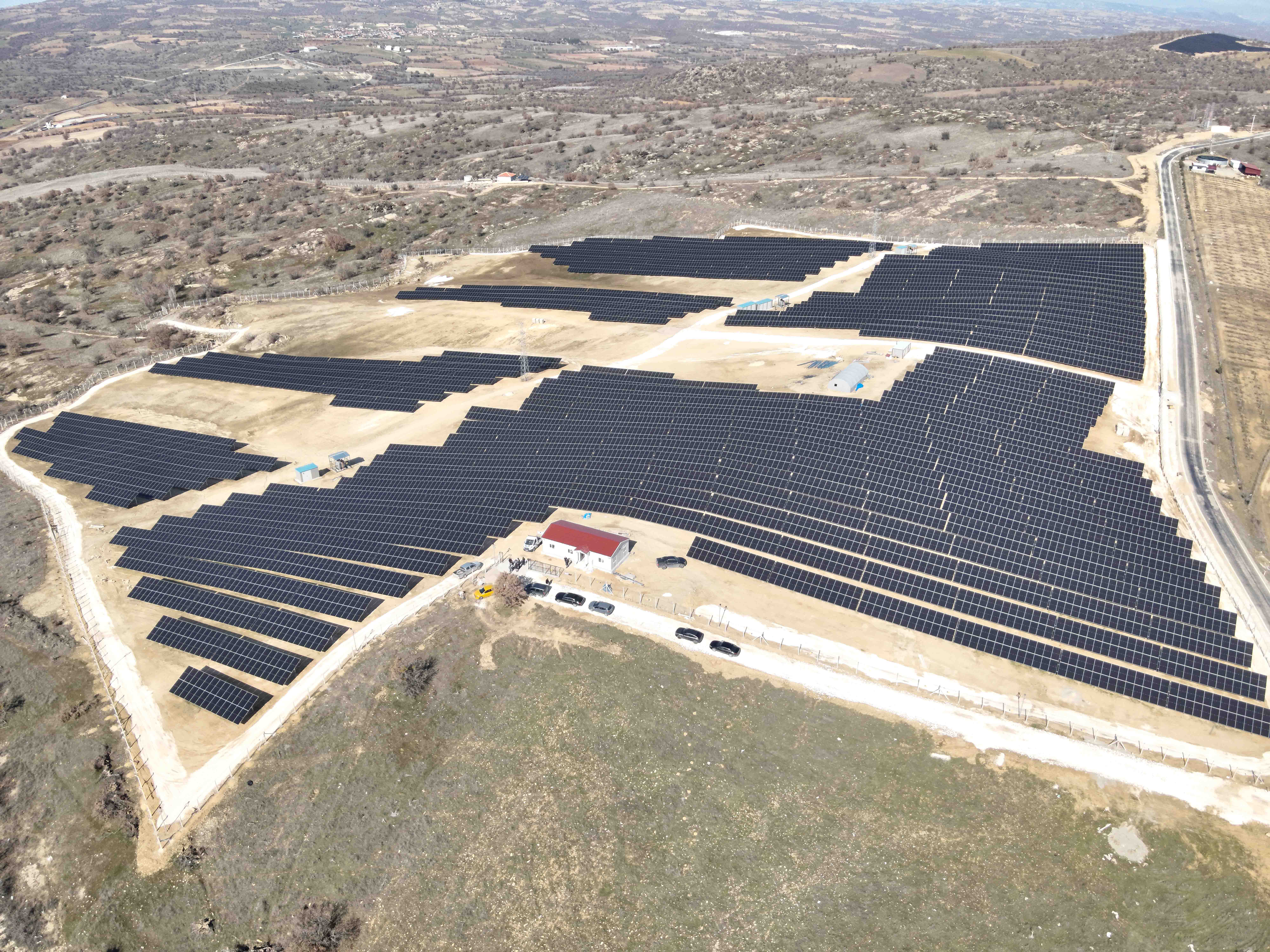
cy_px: 476
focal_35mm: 24
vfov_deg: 56.8
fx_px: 881
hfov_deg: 71.6
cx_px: 635
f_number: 2.8
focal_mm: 4.4
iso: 100
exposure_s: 1/1250
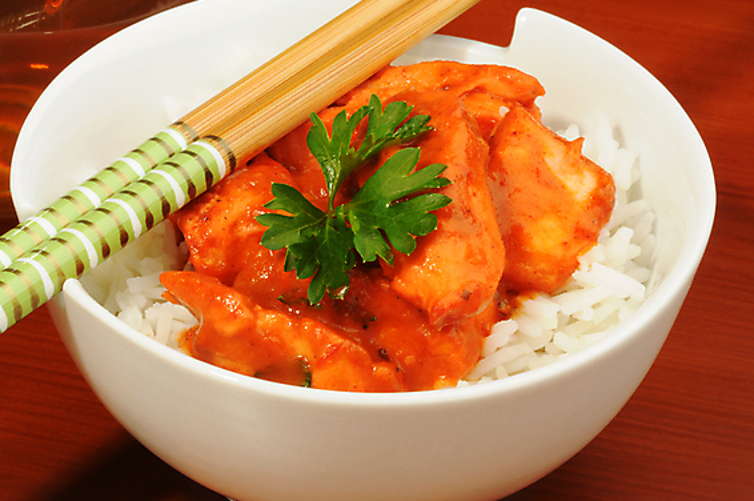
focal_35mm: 168
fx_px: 3505
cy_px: 245
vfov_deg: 8.2
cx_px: 380
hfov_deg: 12.3
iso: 200
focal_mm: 105
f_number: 29
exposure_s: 1/125
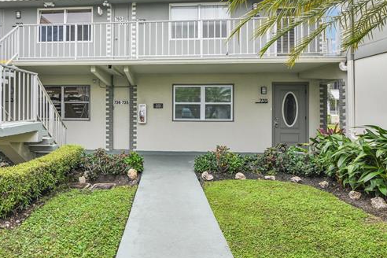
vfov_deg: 49.2
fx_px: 279
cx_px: 131
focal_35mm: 26
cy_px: 100
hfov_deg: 67.6
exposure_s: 1/60
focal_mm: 16
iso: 200
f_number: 11
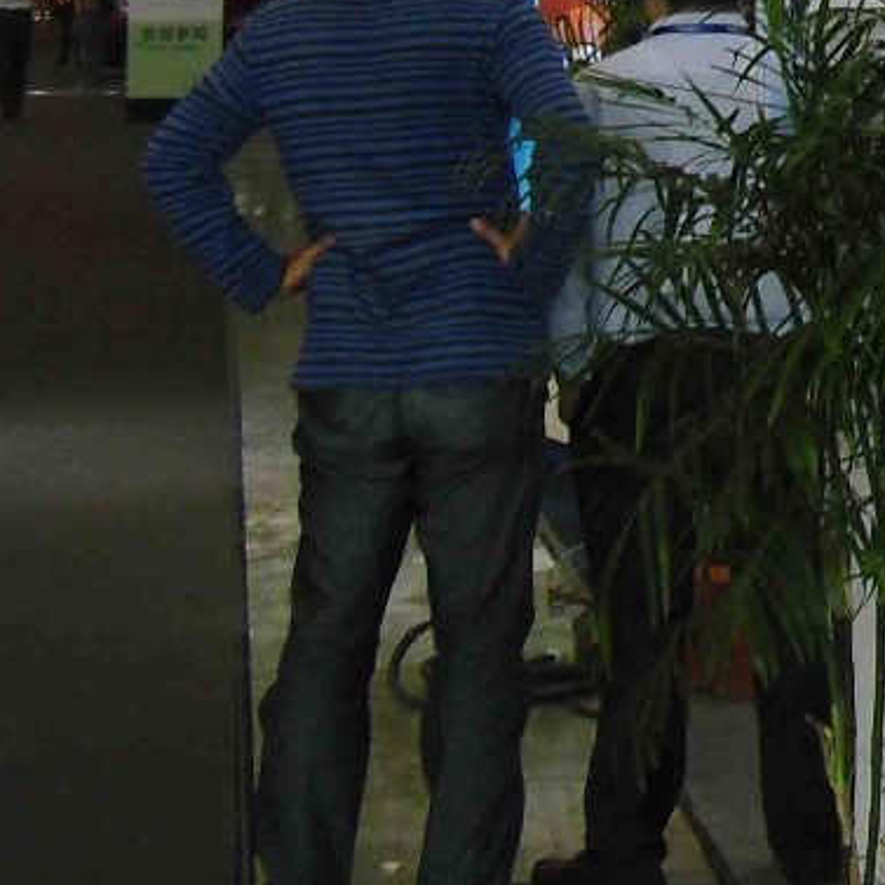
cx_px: 1838
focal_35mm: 135
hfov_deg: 11.5
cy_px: -408
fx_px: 3905
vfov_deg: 12.4
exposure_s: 1/80
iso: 100
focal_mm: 6.3
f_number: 3.1
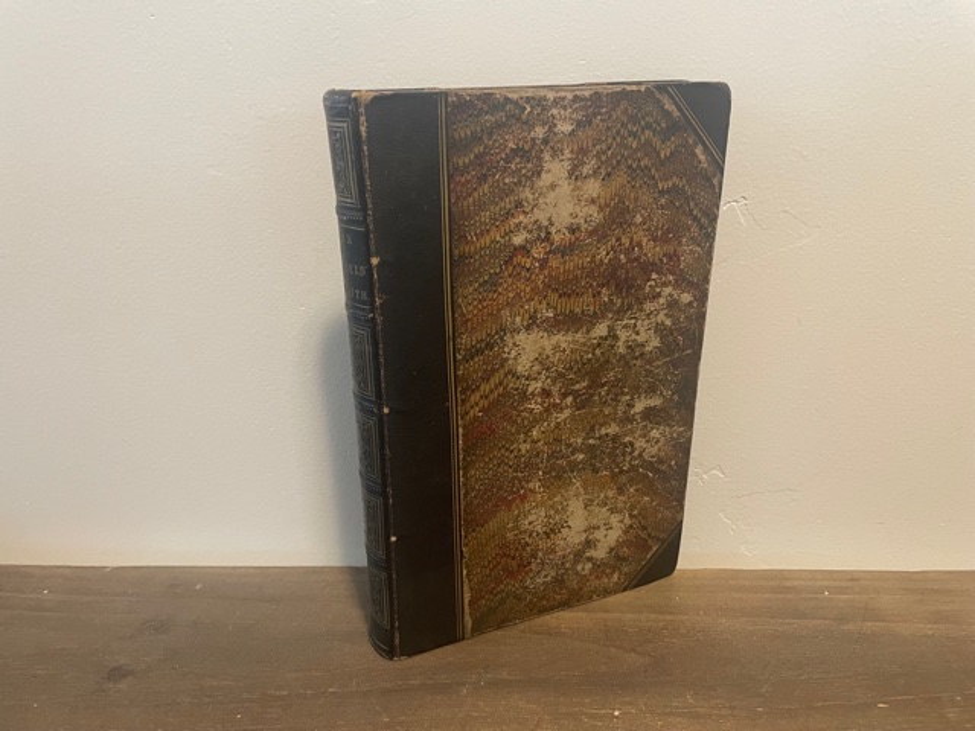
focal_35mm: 26
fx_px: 732
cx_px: 488
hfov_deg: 67.3
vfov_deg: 53.1
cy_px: 366
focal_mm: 4.2
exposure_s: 1/60
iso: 250
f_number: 1.6
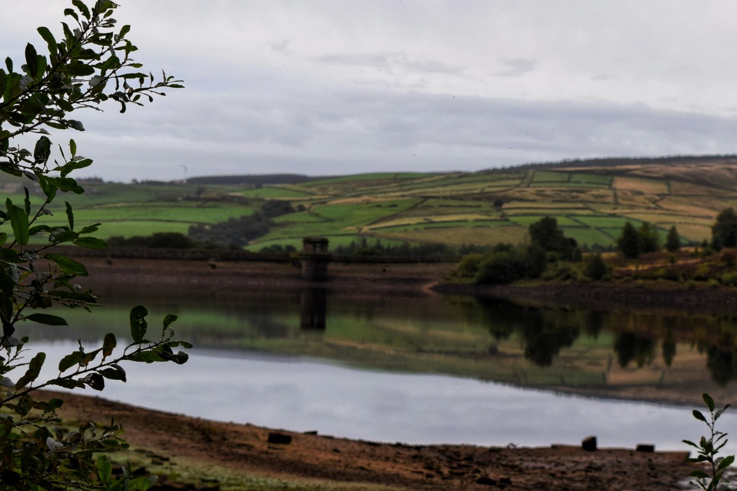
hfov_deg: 19.8
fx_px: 2108
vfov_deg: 13.3
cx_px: 462
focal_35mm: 103
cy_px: 305
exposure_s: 1/250
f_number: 8
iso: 360
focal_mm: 40
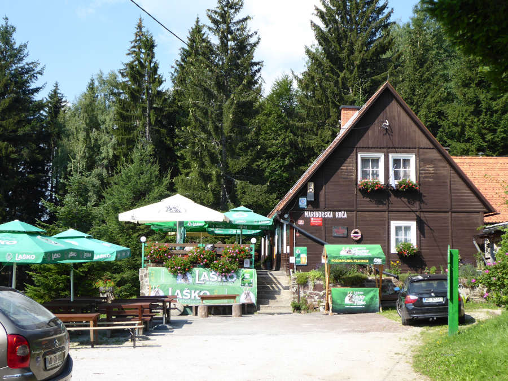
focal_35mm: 47
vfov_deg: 30.9
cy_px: 190
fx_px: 690
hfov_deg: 40.4
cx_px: 254
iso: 80
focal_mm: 8.4
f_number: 4
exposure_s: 1/320
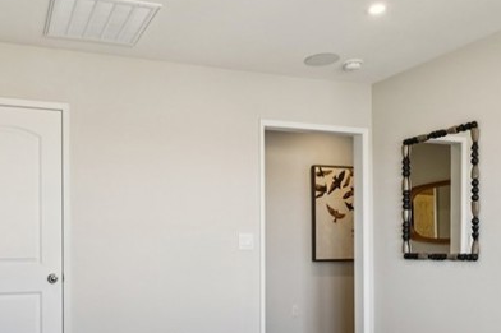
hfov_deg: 55.0
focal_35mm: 34
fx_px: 473
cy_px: 232
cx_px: 180
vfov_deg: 38.2
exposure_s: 1/30
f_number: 8
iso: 250
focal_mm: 13
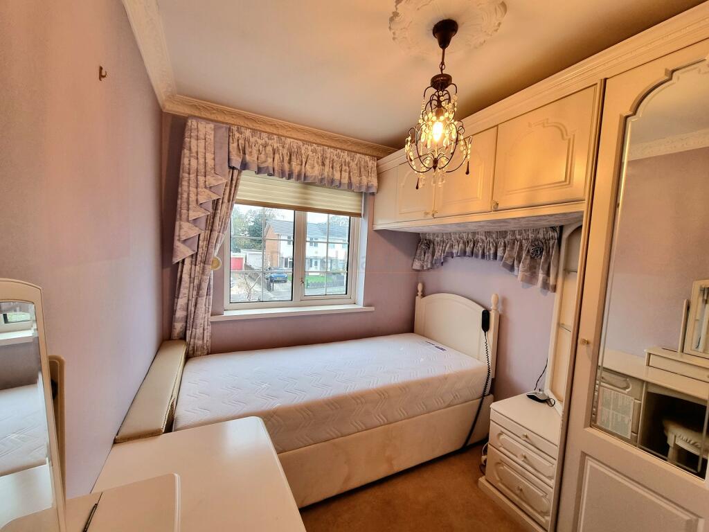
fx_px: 266
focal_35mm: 13
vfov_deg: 89.9
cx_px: 354
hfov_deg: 106.2
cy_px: 266
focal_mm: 2.2
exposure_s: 1/50
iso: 160
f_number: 2.2
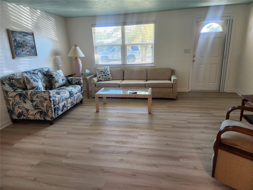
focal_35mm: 23
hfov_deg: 73.9
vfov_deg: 58.9
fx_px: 168
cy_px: 95
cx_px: 126
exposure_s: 1/120
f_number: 1.8
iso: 250
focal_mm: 5.4
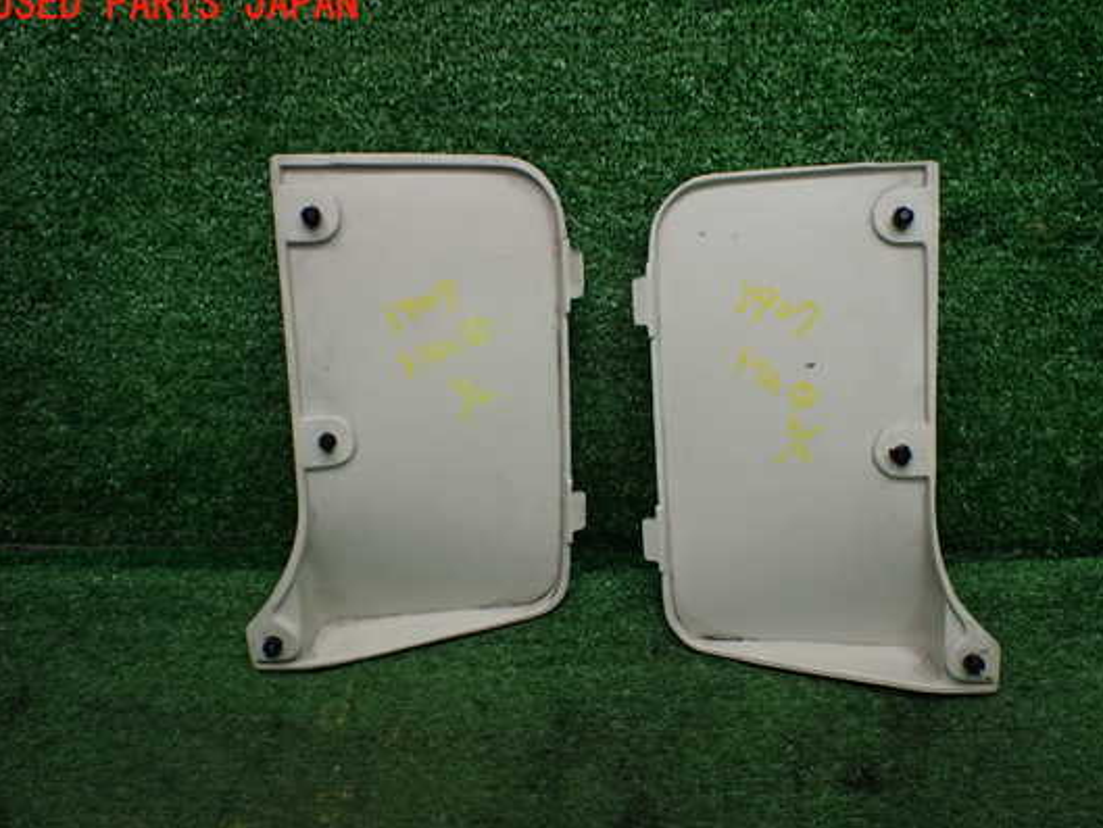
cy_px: 448
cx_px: 605
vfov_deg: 41.8
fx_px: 1084
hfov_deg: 53.9
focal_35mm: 34
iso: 250
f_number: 2.3
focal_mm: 5.4
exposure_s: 1/125
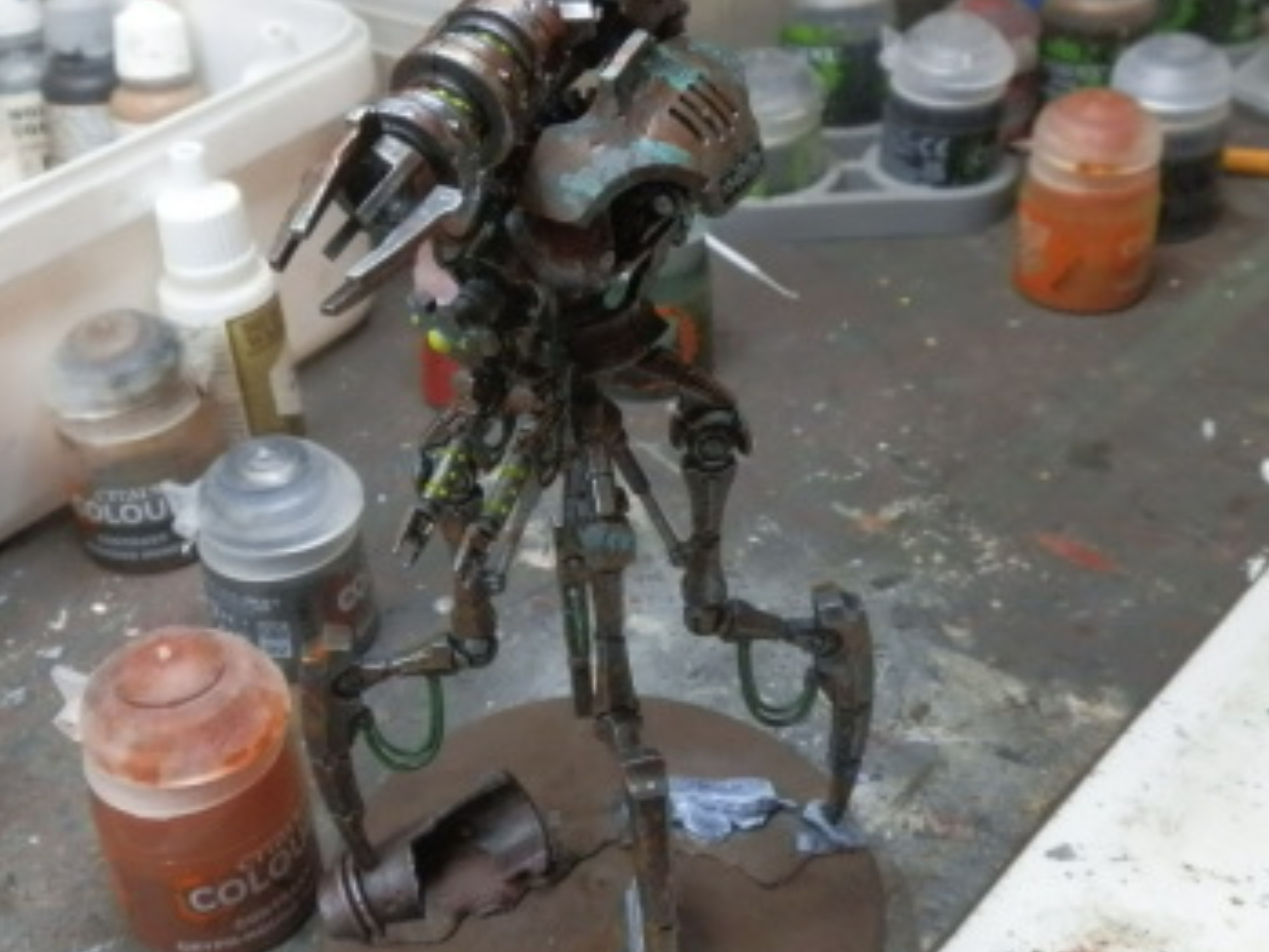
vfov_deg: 33.6
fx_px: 1577
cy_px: 458
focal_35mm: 43
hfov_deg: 43.8
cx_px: 560
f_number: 3.1
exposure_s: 1/125
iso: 400
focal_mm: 5
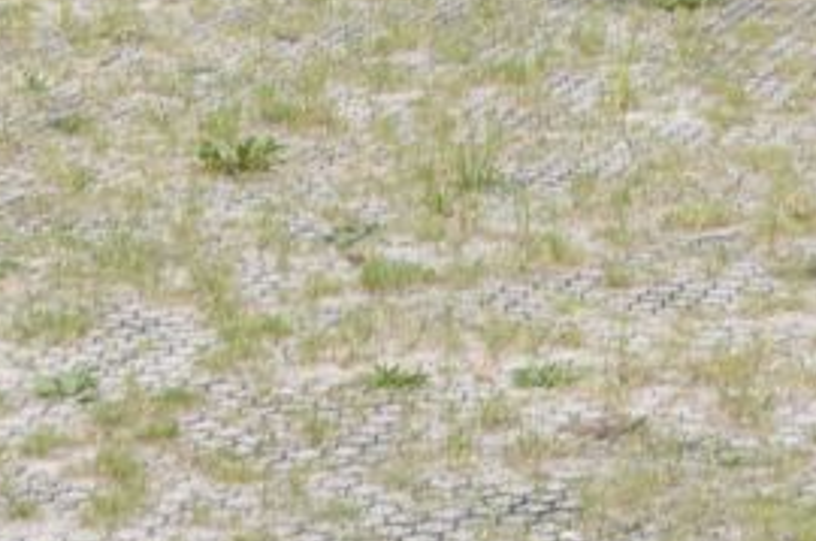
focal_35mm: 187
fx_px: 4230
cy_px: -1005
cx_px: 387
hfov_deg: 11.0
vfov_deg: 6.7
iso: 200
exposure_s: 1/180
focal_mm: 21
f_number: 13
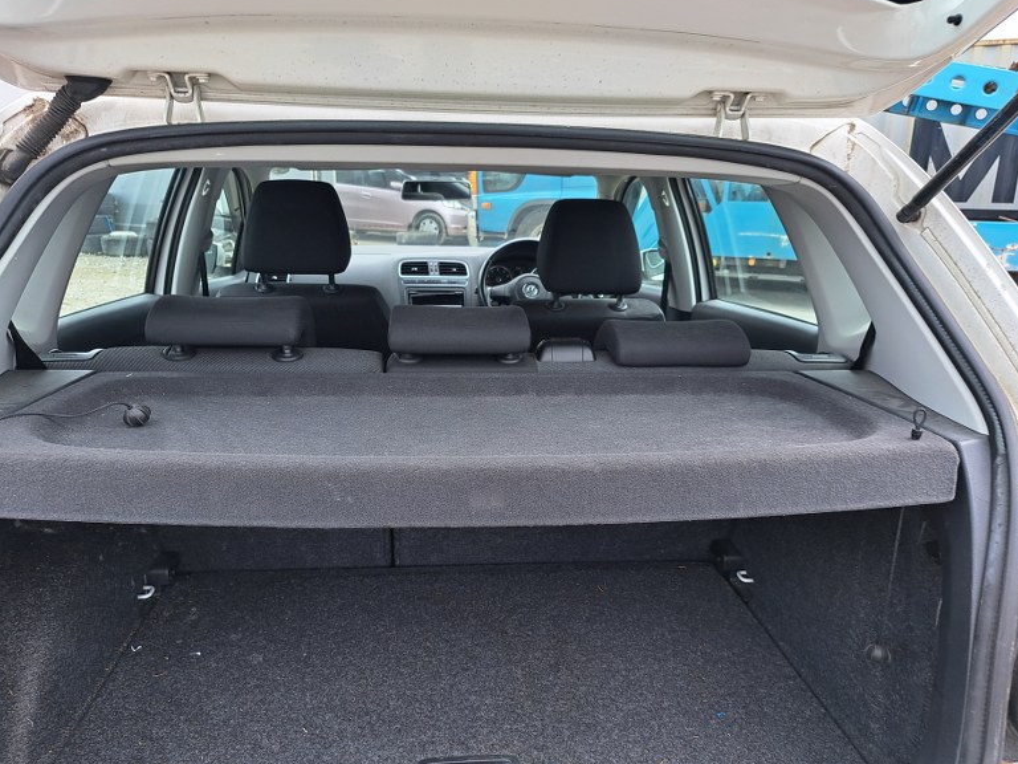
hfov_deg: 69.4
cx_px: 508
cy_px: 389
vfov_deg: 54.9
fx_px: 735
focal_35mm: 25
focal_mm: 5.23
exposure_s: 1/292
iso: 50
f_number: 1.8
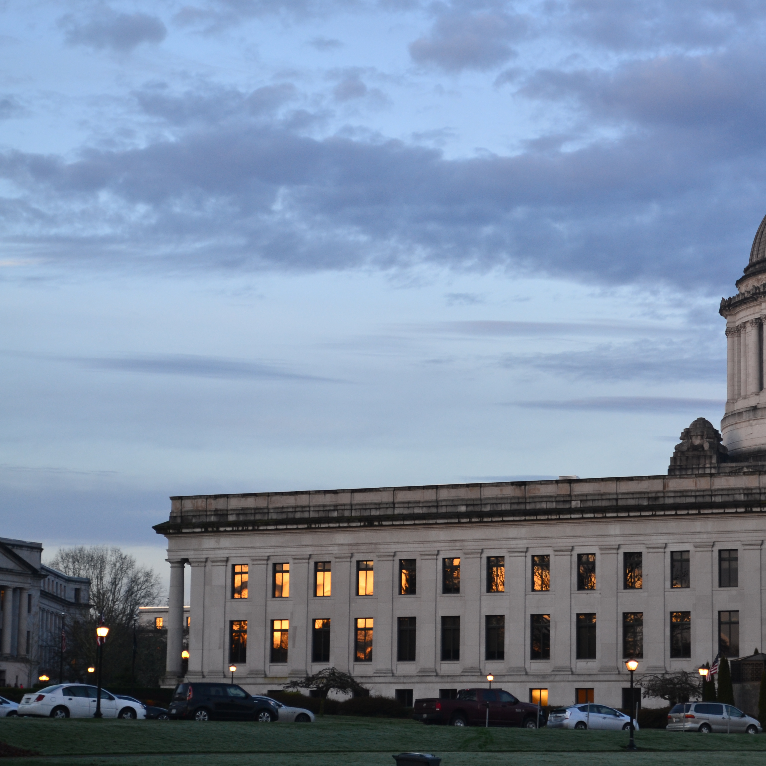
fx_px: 2303
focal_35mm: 92
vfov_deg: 18.9
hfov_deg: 18.8
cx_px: 546
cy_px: 384
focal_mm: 48
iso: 400
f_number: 7.1
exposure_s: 1/40
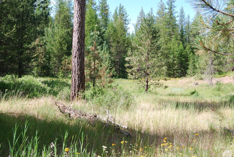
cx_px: 111
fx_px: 260
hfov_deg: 48.4
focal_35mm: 40
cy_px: 58
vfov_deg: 33.3
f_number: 6.3
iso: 100
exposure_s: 1/160
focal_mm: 20
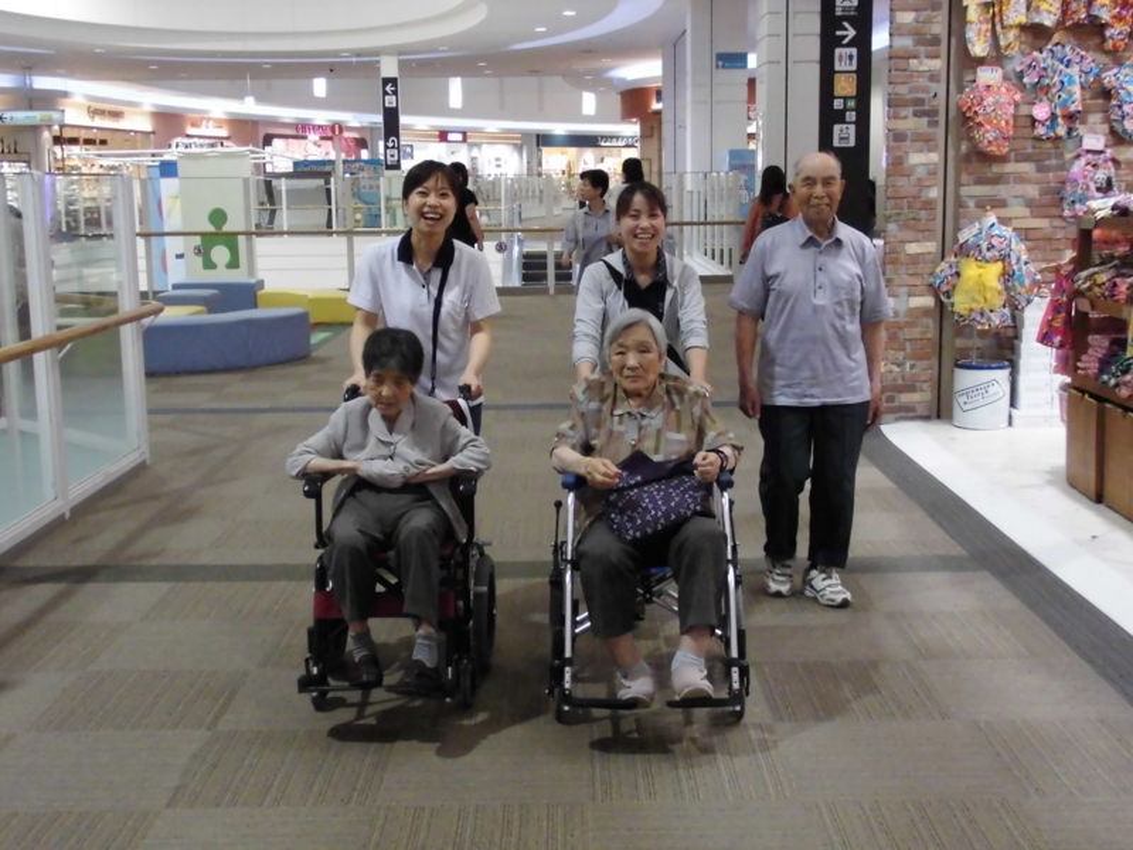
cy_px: 425
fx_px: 1342
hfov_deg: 45.8
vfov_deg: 35.1
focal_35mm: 41
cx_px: 566
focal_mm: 7.28
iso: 800
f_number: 3.7
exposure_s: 1/60
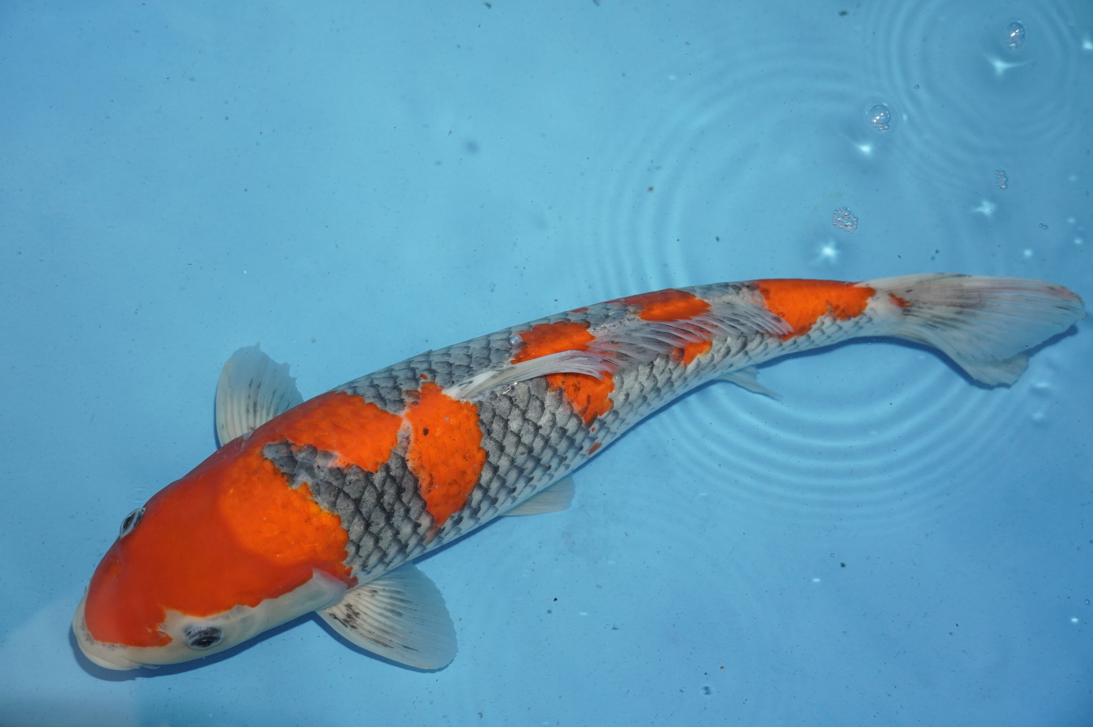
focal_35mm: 54
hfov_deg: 36.9
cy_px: 364
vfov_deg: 25.0
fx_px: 1638
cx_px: 546
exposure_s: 1/160
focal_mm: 36
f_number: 4.5
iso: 1000
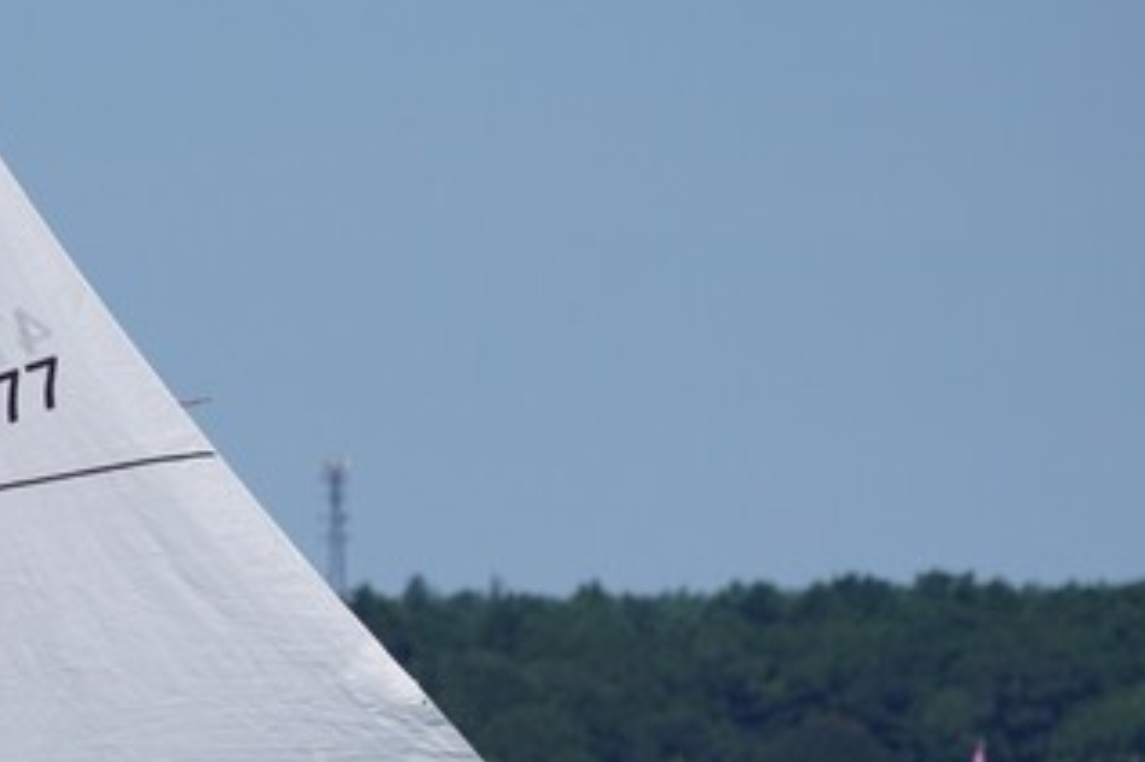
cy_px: 652
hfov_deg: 1.7
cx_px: -213
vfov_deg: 1.2
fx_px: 37645
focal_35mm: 1184
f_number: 5.6
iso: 160
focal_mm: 313
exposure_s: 1/1600
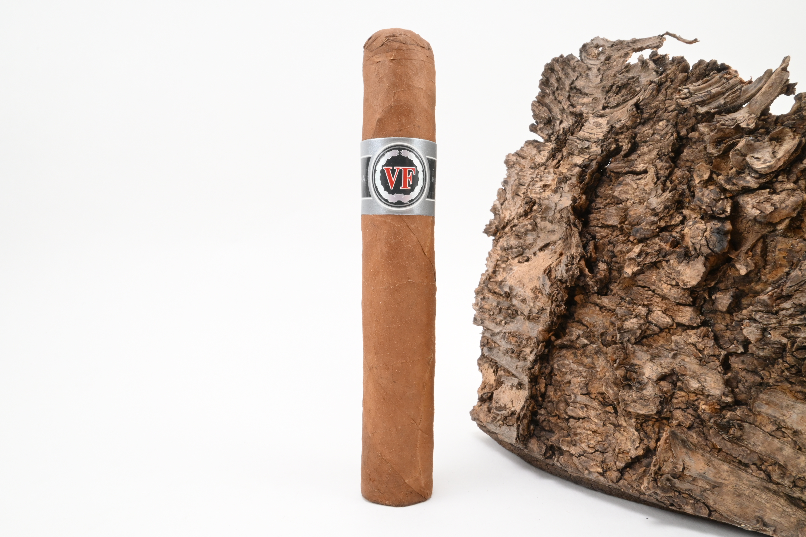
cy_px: 268
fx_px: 571
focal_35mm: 26
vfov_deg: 50.4
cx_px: 403
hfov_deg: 70.4
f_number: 22
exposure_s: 1/15
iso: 640
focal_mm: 17
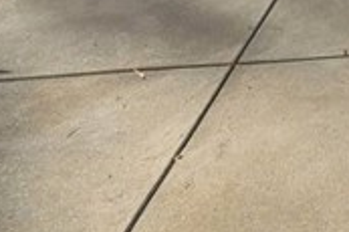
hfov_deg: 20.2
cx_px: 631
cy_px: -333
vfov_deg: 13.6
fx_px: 688
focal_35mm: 71
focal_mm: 12
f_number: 18
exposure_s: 1/50
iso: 250
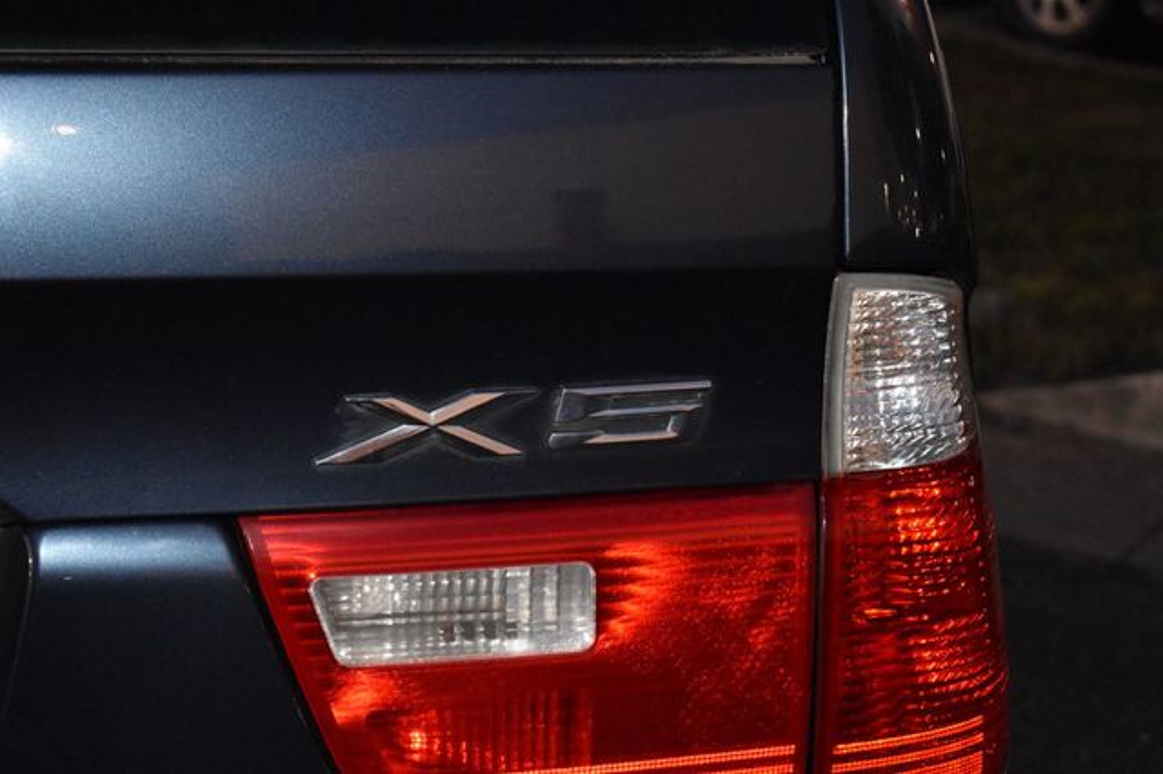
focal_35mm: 82
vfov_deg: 16.5
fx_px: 2664
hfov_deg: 24.6
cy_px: 387
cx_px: 582
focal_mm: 55
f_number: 5.6
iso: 6400
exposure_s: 1/60
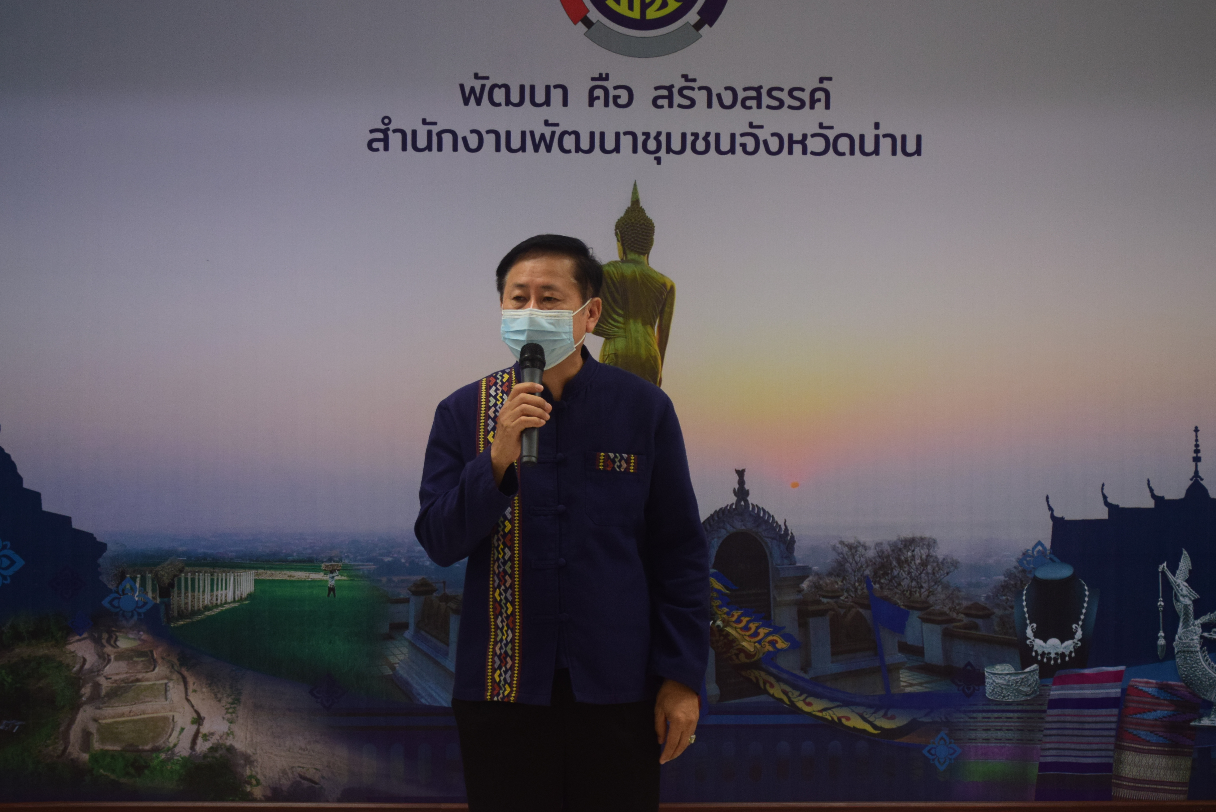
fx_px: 2230
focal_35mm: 66
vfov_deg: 20.6
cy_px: 406
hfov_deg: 30.5
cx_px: 608
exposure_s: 1/80
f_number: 5.3
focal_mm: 44
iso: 1000
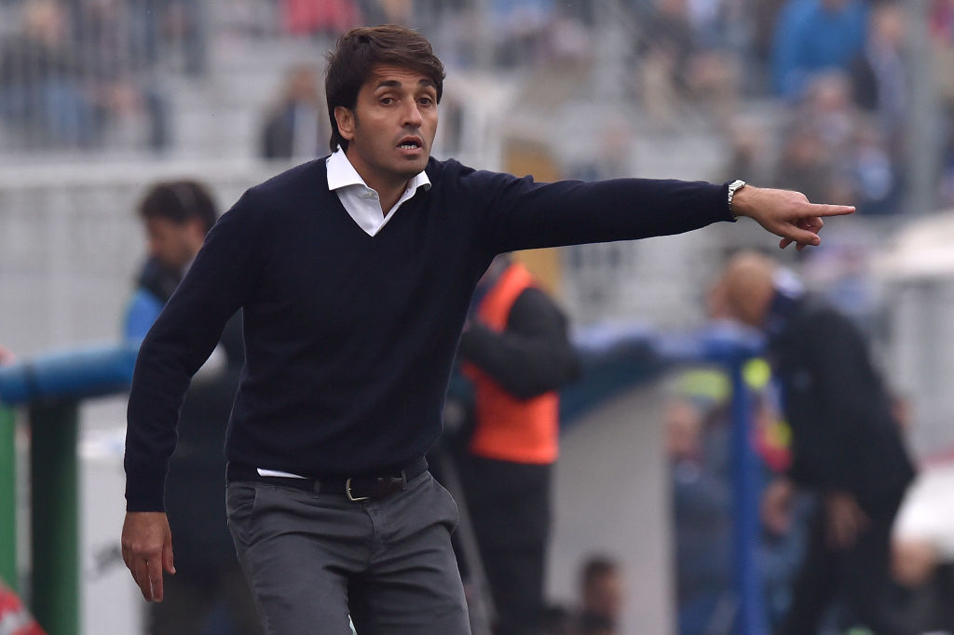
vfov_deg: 3.4
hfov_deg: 5.2
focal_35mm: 400
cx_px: 477
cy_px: 318
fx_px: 10596
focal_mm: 400
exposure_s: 1/1250
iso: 1000
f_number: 4
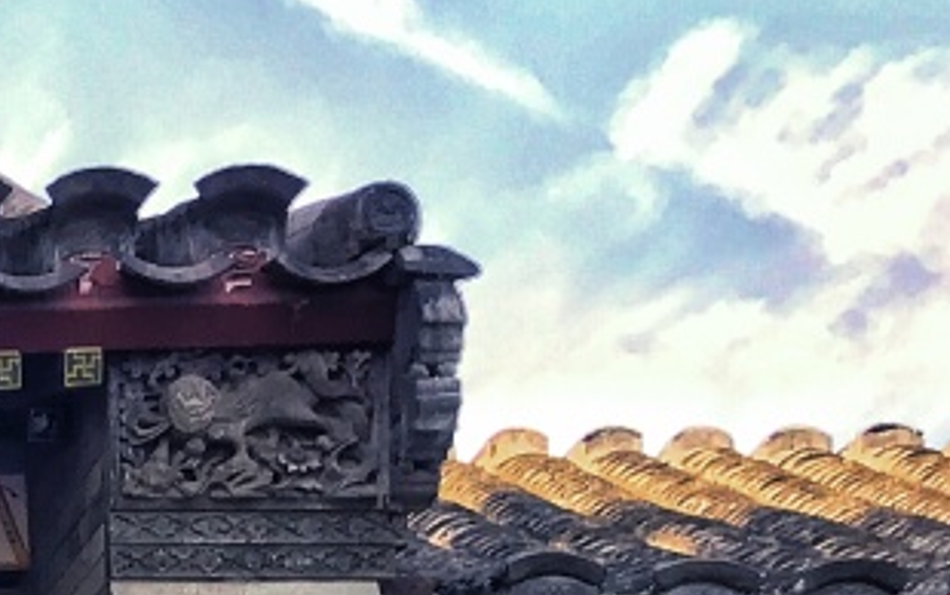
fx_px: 2978
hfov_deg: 15.6
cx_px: -757
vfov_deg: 10.6
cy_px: 1101
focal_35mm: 115
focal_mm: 3.99
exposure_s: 1/224
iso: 20
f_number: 1.8
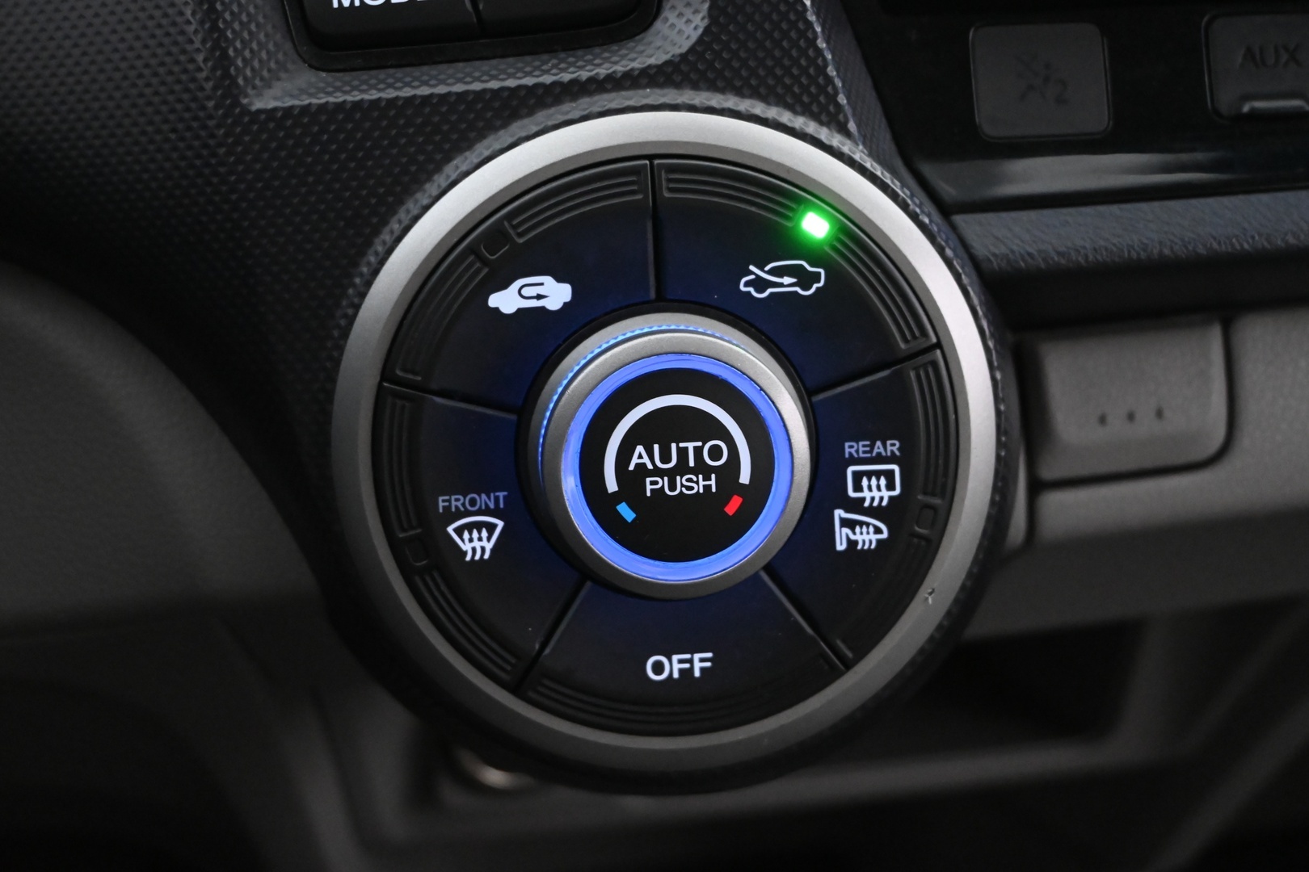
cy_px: 436
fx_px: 1963
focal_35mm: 54
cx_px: 654
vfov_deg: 25.1
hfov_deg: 36.9
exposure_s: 1/25
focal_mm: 36
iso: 5600
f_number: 5.3
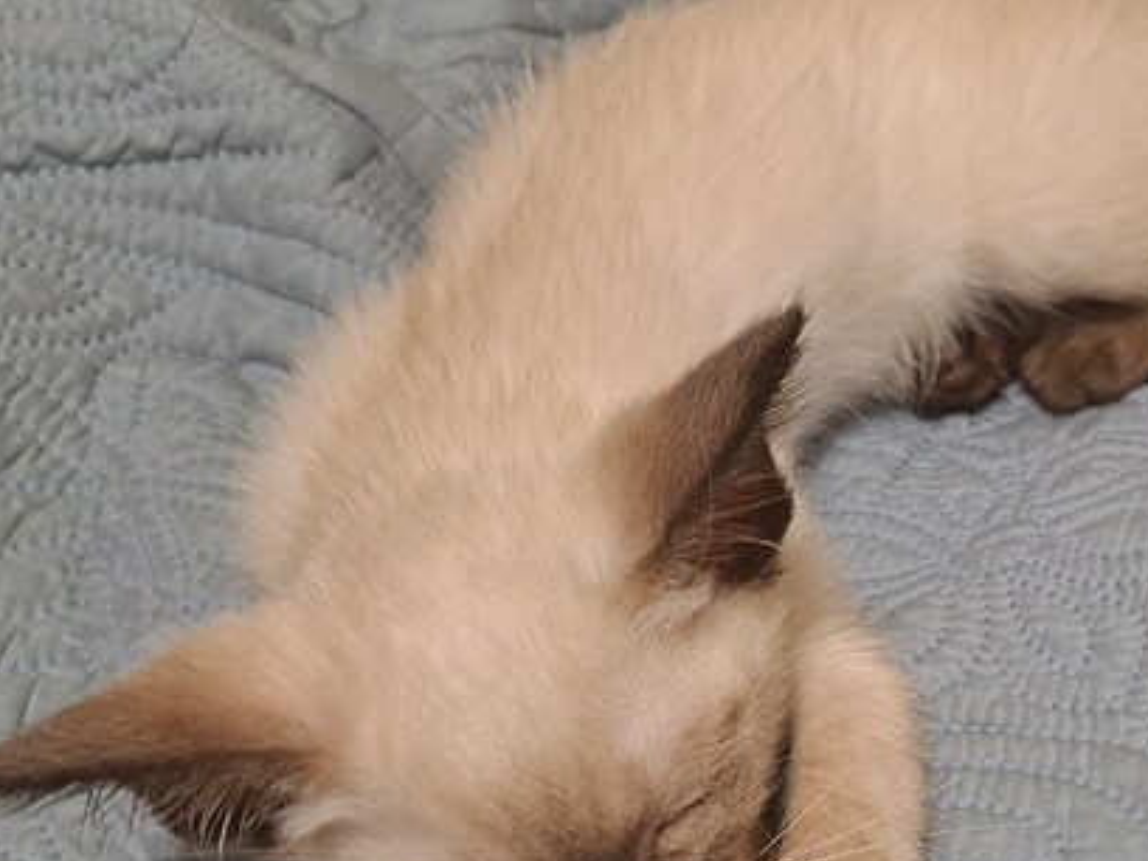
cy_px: 722
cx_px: 1058
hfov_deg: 34.0
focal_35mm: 53
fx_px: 1758
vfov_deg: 26.9
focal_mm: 5.23
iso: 320
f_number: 1.8
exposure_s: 1/30
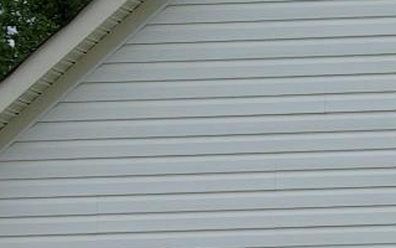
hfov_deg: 6.6
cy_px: 212
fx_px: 3291
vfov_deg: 4.3
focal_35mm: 305
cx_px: 918
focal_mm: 35
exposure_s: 1/180
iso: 100
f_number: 8
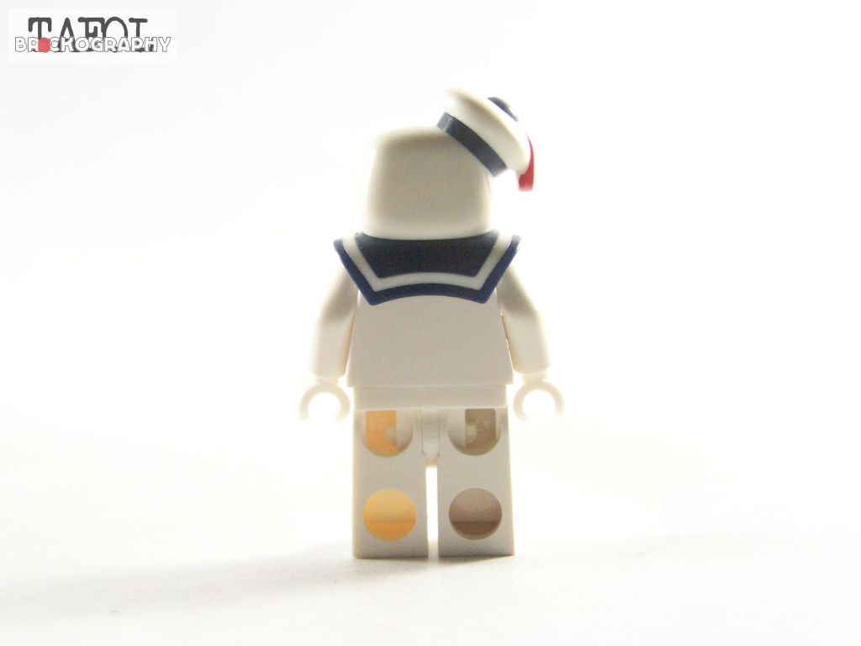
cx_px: 430
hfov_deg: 29.0
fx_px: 1666
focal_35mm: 67
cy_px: 323
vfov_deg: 21.9
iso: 400
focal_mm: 11.1
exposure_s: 1/60
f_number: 3.2
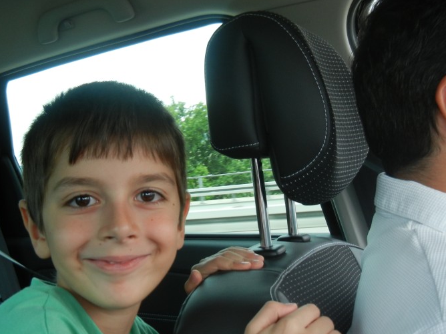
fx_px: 593
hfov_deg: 41.1
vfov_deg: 31.5
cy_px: 147
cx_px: 179
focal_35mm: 46
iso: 160
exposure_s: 1/194
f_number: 3.5
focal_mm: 5.4
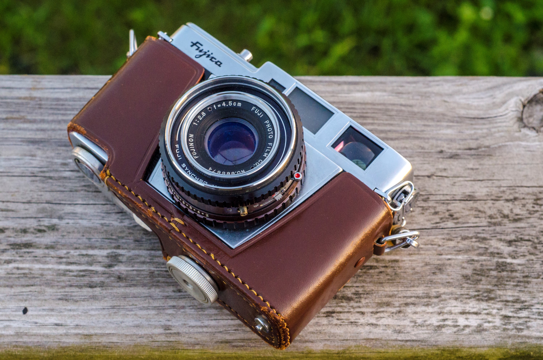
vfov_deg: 18.1
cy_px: 180
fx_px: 1129
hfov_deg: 27.0
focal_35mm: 75
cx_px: 272
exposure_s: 1/30
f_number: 8
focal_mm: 50
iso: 1600
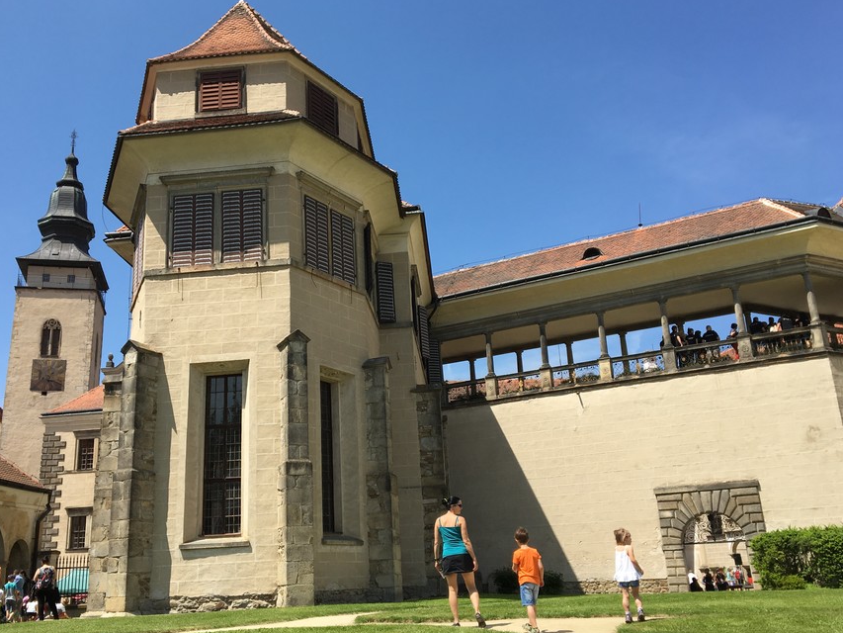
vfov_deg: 41.8
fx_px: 828
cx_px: 374
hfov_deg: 53.8
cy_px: 334
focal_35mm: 34
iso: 25
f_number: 2.2
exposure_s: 1/1538
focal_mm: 4.15
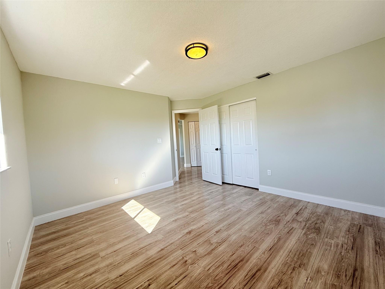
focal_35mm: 14
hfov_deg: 102.1
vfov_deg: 85.7
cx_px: 192
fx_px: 156
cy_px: 144
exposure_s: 1/179
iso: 64
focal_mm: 2.22
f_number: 2.2
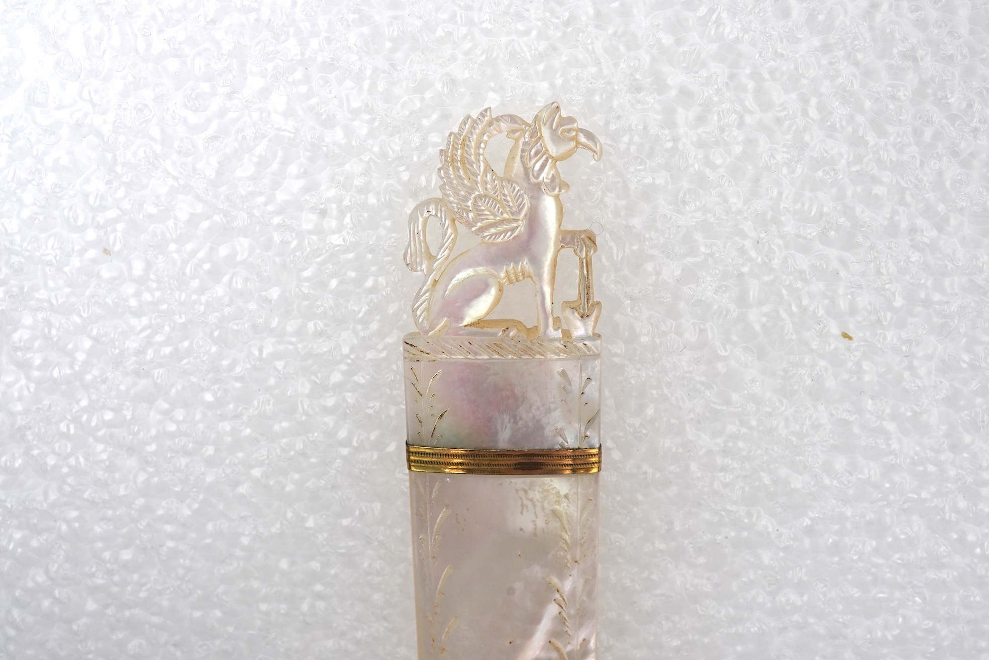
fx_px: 1236
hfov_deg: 43.6
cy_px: 330
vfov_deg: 29.9
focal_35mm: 45
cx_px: 494
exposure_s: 1/125
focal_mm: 30
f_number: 22
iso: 400
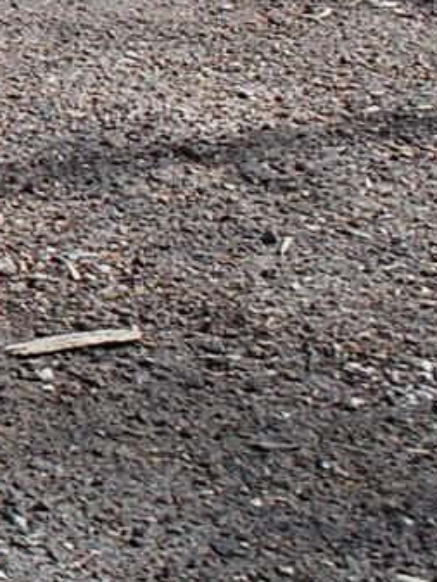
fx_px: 3348
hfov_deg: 6.5
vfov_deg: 9.9
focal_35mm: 199
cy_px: 38
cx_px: -1114
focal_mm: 24
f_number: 8
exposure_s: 1/250
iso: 100
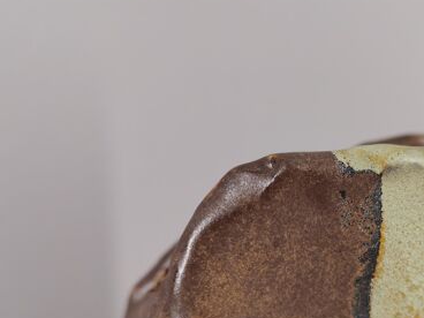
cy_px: 206
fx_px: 539
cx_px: 309
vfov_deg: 32.7
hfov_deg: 41.9
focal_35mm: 44
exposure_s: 1/100
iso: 200
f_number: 1.8
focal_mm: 5.58
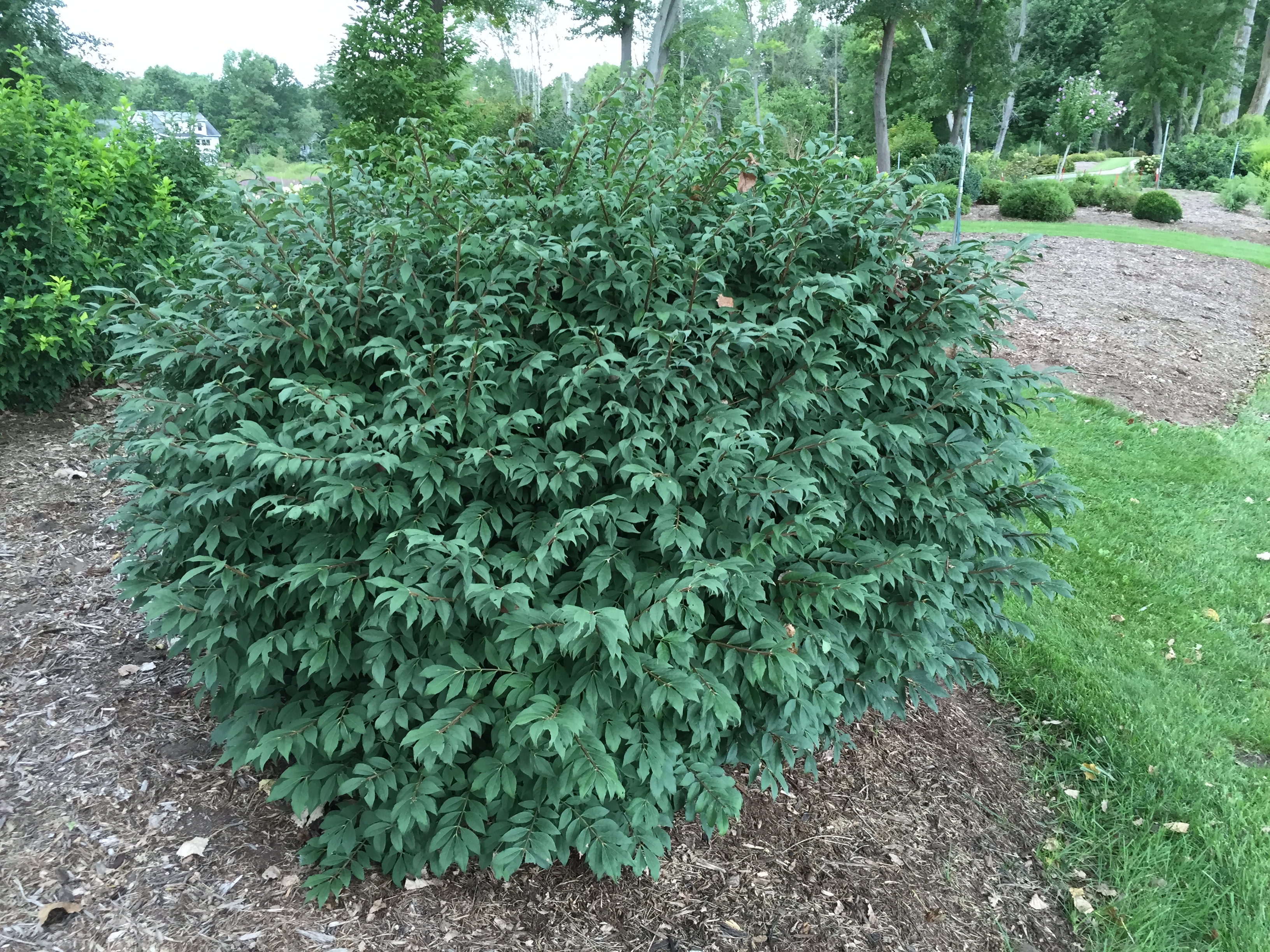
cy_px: 476
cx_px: 635
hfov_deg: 61.7
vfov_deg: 48.2
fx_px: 1064
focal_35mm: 29
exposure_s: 1/30
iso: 64
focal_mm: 4.15
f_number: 2.2
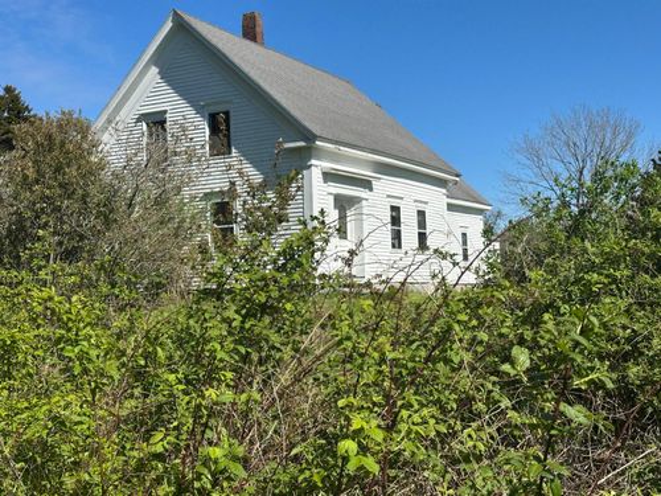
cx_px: 330
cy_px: 248
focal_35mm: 48
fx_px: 917
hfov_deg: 39.7
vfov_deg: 30.3
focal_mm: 6.86
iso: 64
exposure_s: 1/5000
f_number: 1.78
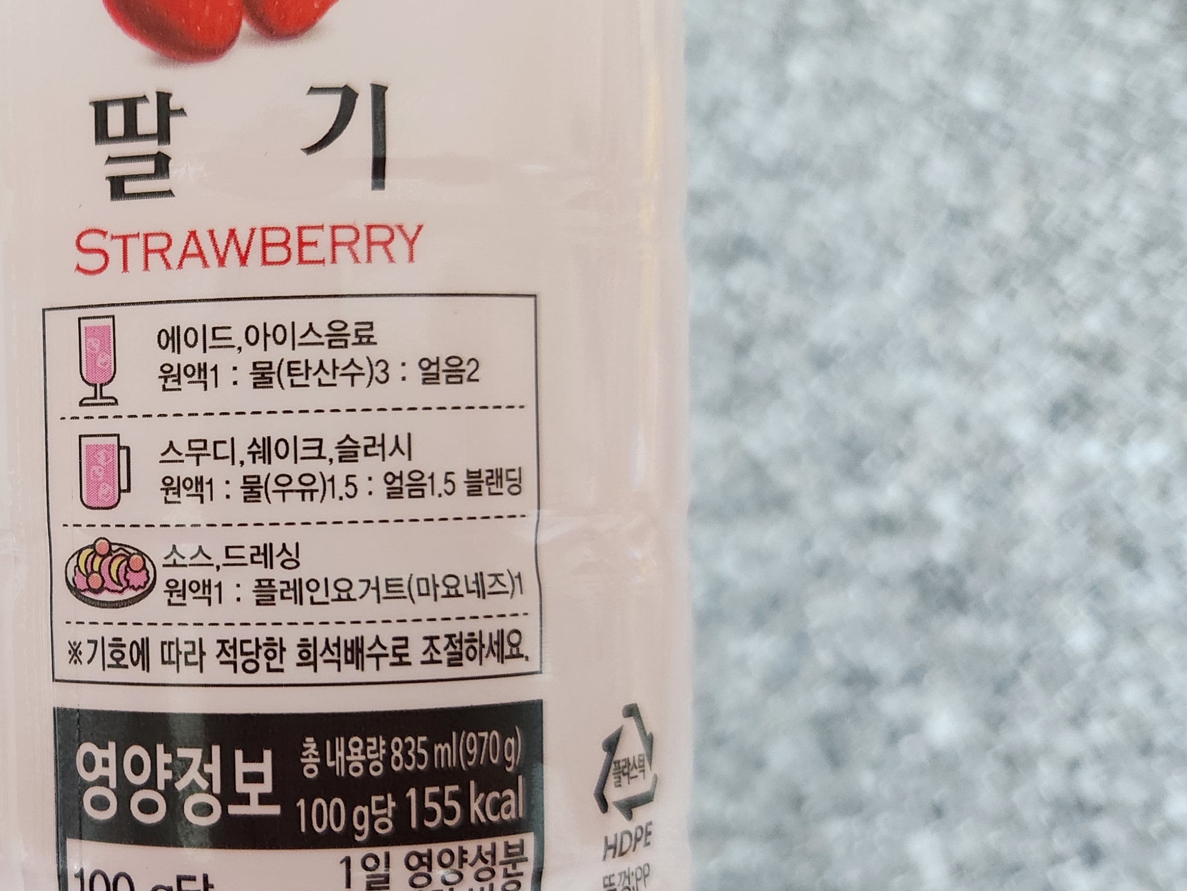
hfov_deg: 42.6
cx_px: 157
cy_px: 488
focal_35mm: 41
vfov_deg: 35.1
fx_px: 1406
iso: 1000
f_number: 1.8
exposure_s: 1/120
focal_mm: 5.4
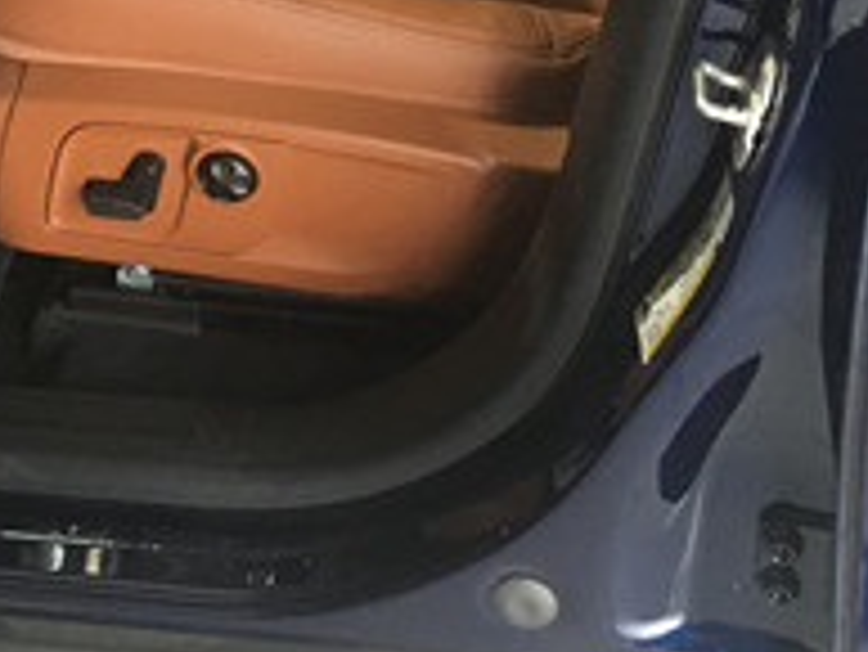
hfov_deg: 20.8
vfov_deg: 15.0
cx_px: 180
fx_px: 2333
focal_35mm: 93
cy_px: -272
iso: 125
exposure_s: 1/33
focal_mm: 4.15
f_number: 2.2
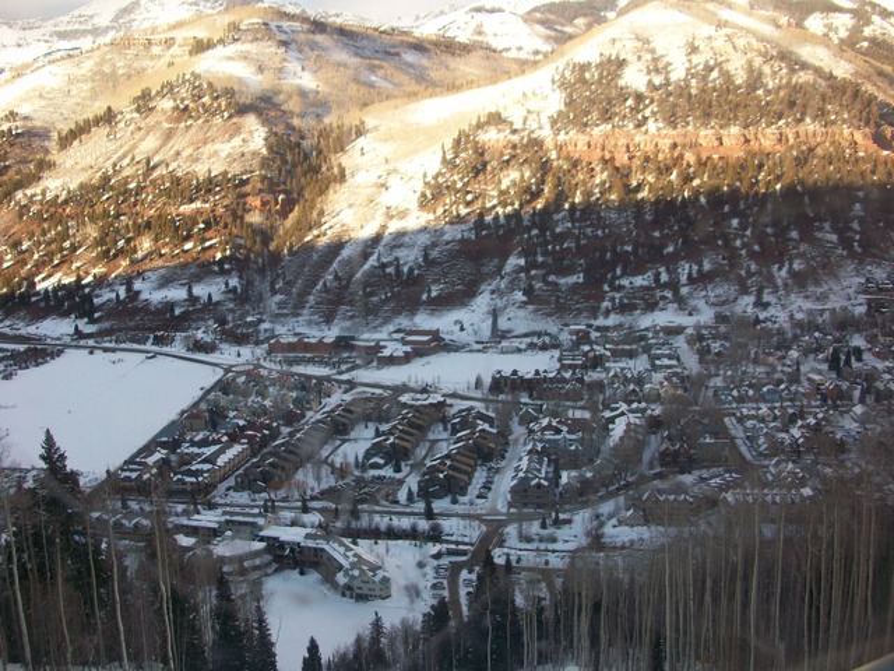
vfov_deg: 44.2
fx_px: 826
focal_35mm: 32
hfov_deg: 56.8
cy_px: 336
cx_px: 447
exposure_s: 1/160
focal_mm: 5.7
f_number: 2.8
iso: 64
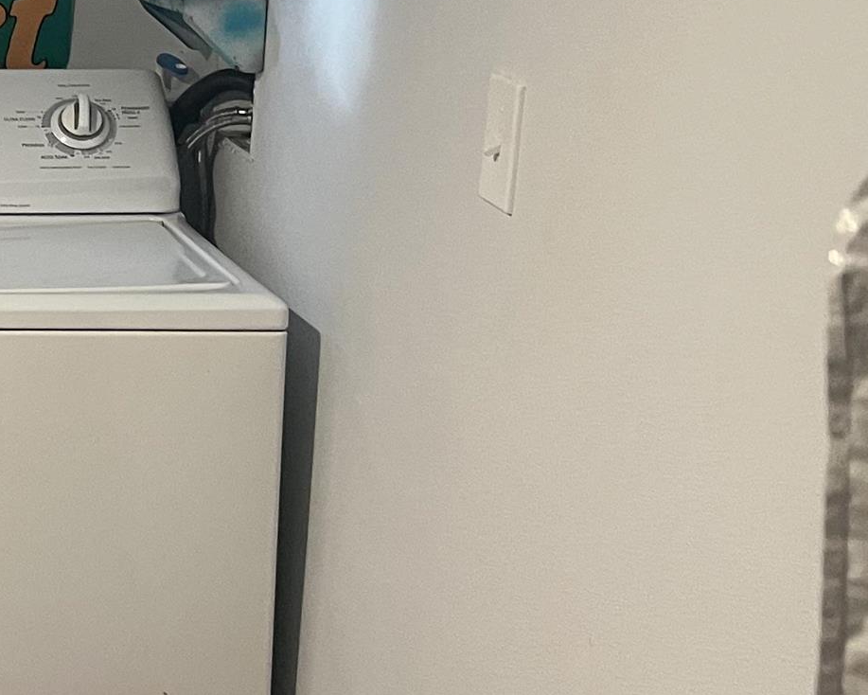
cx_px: -533
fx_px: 2184
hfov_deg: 19.0
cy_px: 213
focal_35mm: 85
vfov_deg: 18.0
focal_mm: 5.7
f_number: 1.5
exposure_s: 1/60
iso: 250
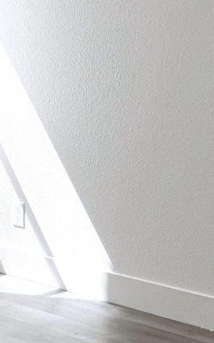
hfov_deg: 13.7
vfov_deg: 21.5
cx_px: 34
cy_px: 48
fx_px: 886
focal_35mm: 95
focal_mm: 7
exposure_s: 1/160
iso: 800
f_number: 6.3
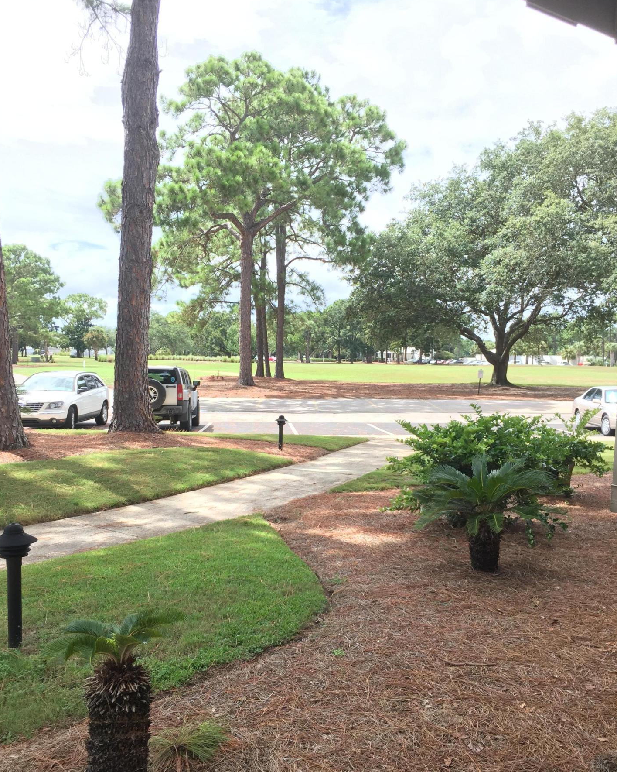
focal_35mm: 32
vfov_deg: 55.5
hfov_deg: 45.8
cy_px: 430
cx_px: 294
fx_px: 730
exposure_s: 1/434
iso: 32
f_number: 2.2
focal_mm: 4.15
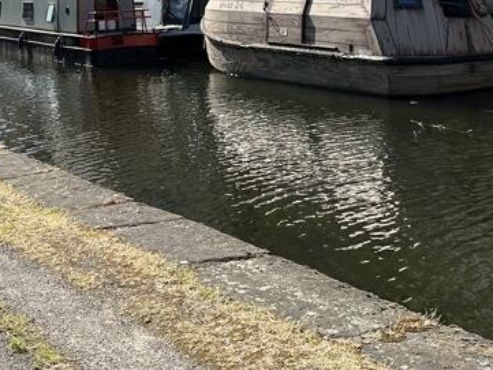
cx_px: 91
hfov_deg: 27.9
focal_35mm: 68
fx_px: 969
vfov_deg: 20.1
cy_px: -90
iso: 80
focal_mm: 6.86
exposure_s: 1/5848
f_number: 1.78
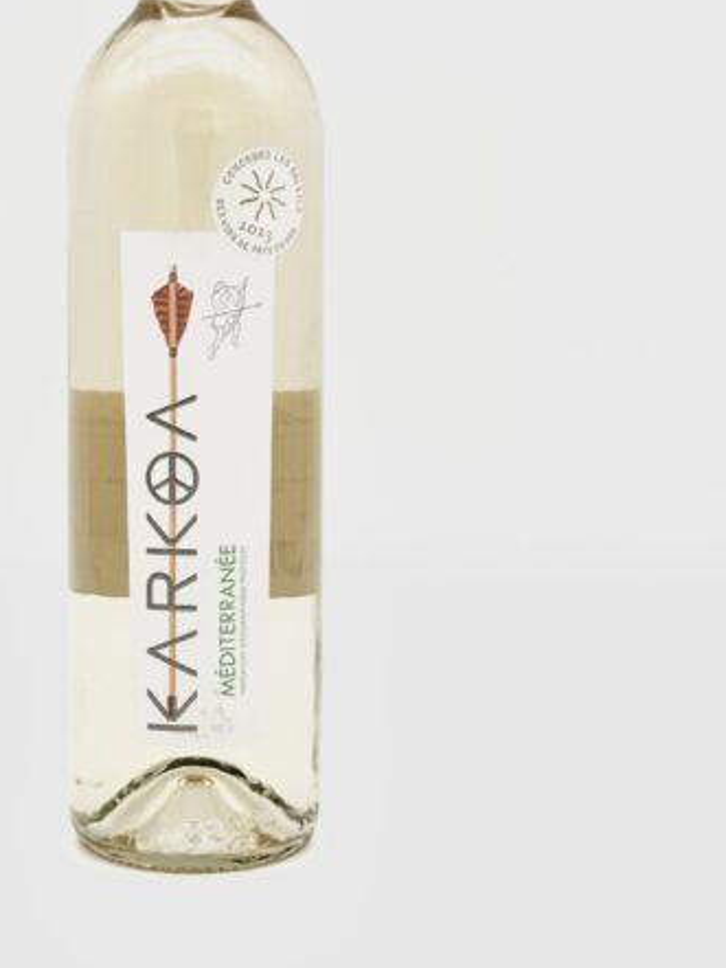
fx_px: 2432
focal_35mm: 87
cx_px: 191
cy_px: 200
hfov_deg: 16.9
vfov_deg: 22.2
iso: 64
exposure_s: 1/1120
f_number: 1.78
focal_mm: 6.86
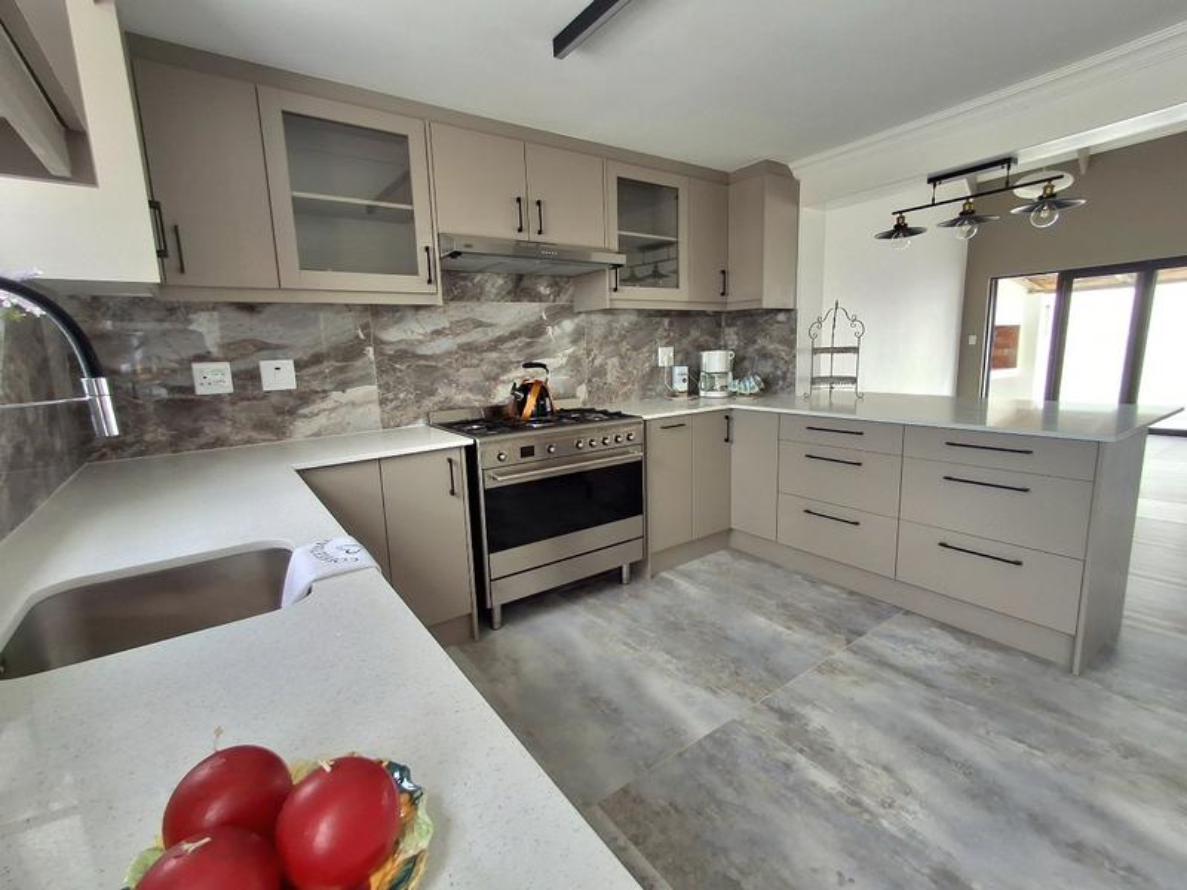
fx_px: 549
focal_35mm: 16
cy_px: 445
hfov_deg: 94.5
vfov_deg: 78.1
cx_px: 594
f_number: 2.2
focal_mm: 1.64
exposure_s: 1/154
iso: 40
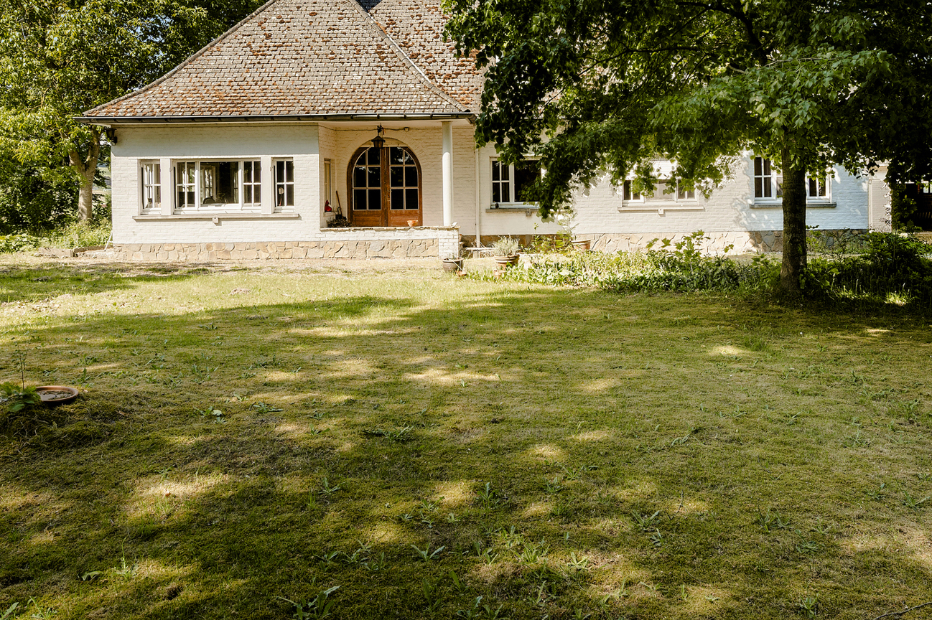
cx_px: 530
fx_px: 776
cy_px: 197
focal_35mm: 30
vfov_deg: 42.9
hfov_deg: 61.7
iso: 200
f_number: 11
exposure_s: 1/60
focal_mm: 18
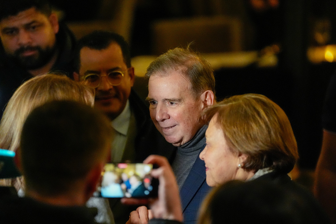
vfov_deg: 7.6
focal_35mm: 180
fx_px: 1680
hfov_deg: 11.4
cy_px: 112
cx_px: 168
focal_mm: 180
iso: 10000
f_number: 2.8
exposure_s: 1/250
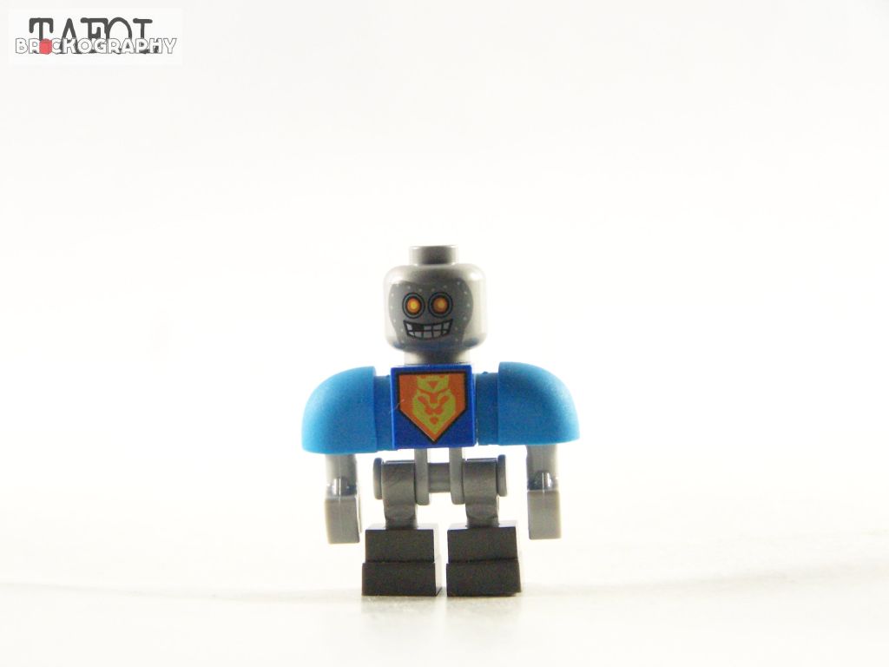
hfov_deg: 18.7
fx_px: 2697
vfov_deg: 14.1
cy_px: 334
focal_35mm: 105
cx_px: 444
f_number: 3.2
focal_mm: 17.5
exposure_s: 1/60
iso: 400
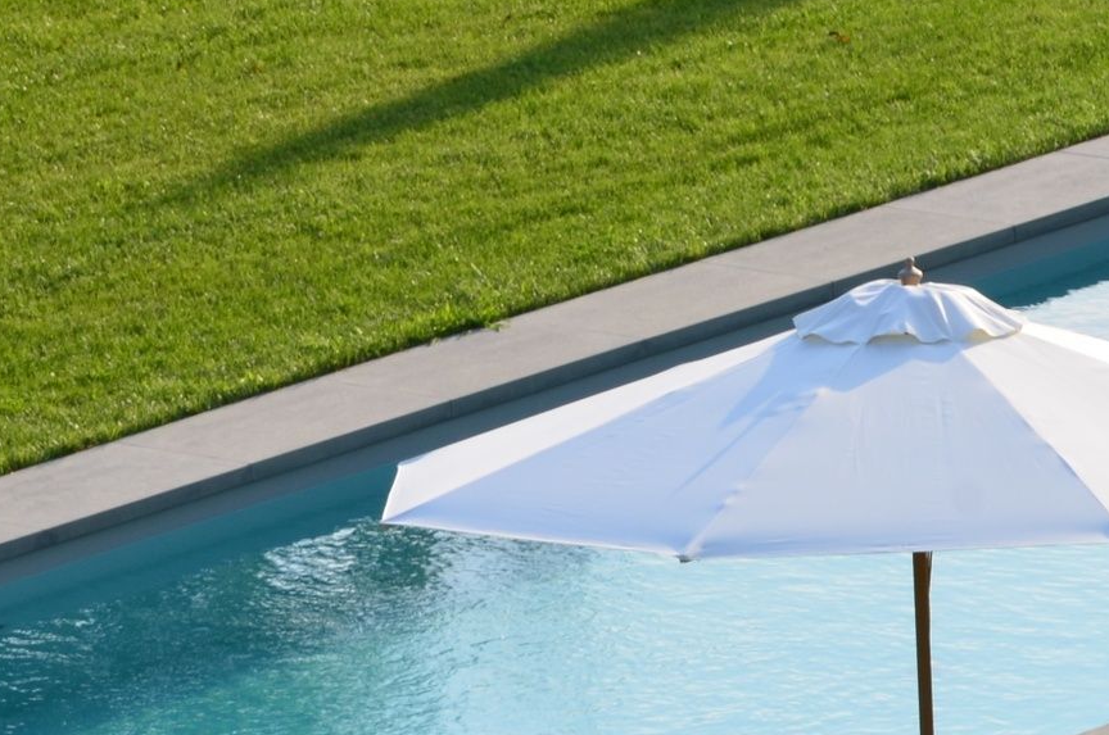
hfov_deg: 4.7
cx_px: 1445
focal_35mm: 437
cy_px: 503
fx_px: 13451
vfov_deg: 3.1
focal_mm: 105
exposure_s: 1/125
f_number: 11
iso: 200
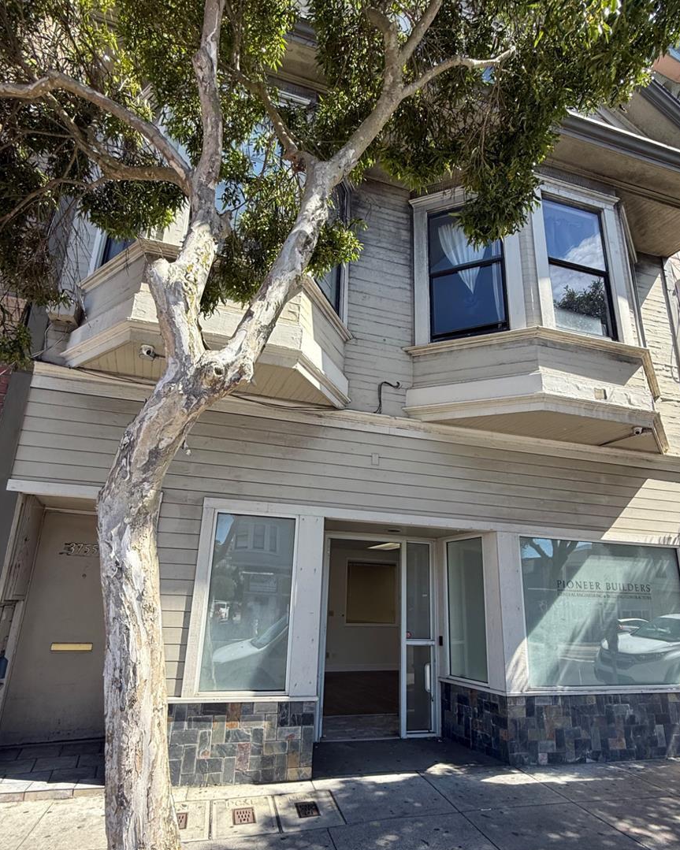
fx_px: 478
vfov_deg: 82.9
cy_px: 477
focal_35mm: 19
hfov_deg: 70.8
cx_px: 353
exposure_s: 1/679
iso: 64
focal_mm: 2.22
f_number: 2.2
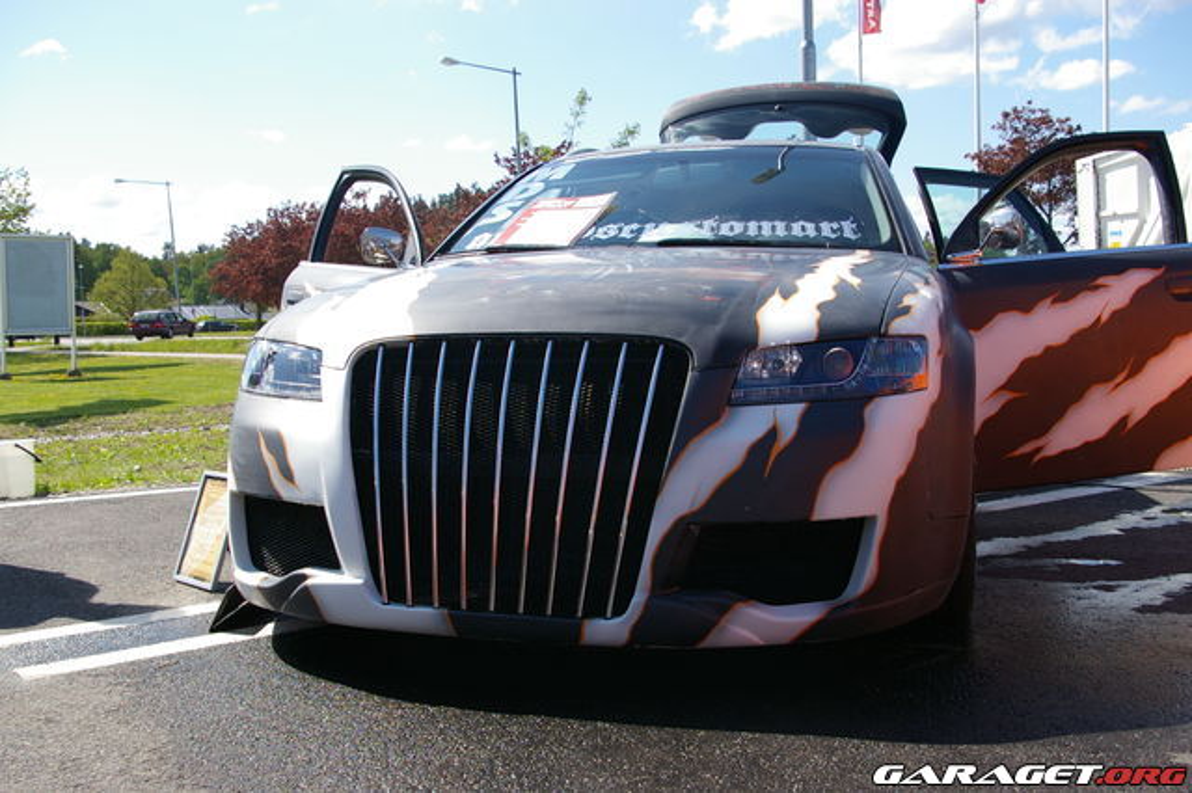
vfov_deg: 36.8
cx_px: 596
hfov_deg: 53.2
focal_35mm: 36
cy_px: 396
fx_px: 1191
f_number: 8
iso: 200
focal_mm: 24
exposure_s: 1/250
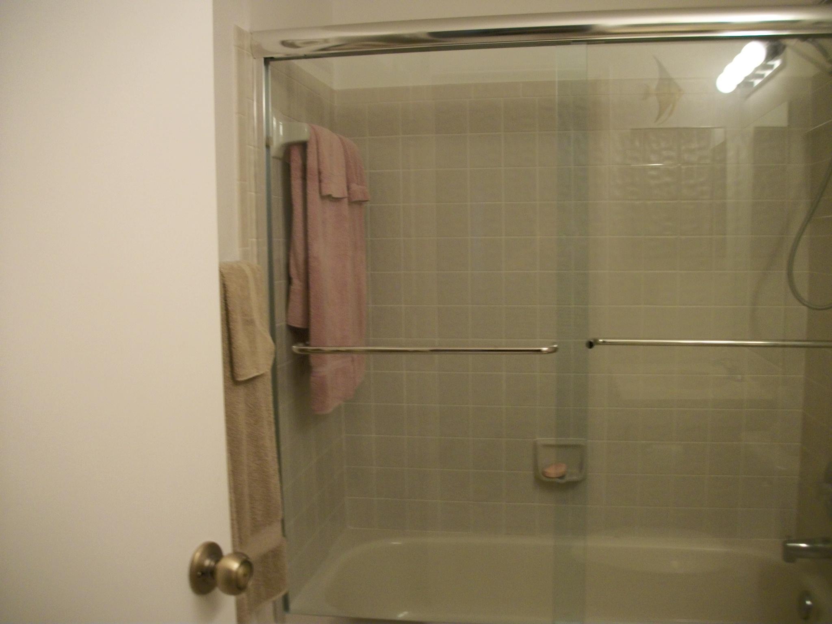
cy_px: 312
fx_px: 769
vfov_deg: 44.2
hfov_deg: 56.8
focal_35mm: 32
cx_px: 416
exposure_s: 1/15
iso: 160
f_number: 2.9
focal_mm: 5.7
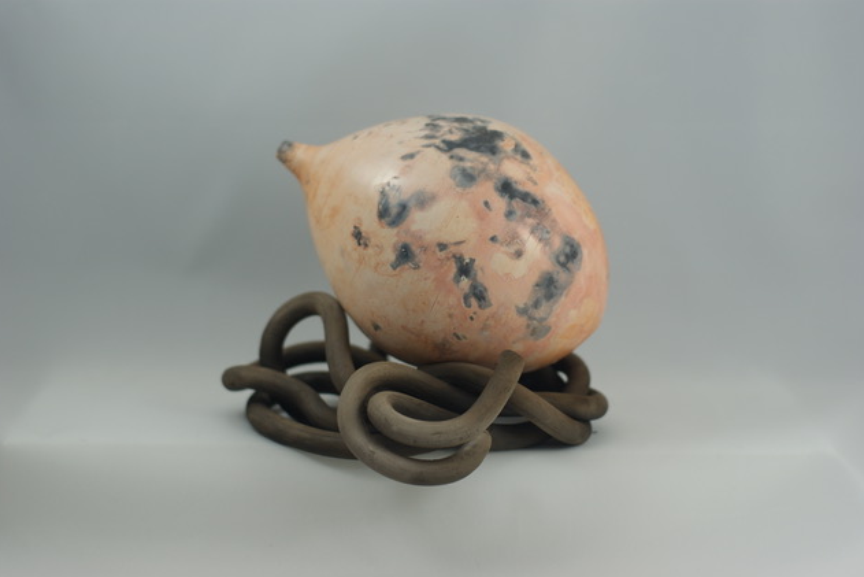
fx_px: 1824
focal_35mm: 76
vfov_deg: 18.0
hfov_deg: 26.6
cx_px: 429
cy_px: 291
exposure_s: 1/100
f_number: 2.8
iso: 100
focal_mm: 50
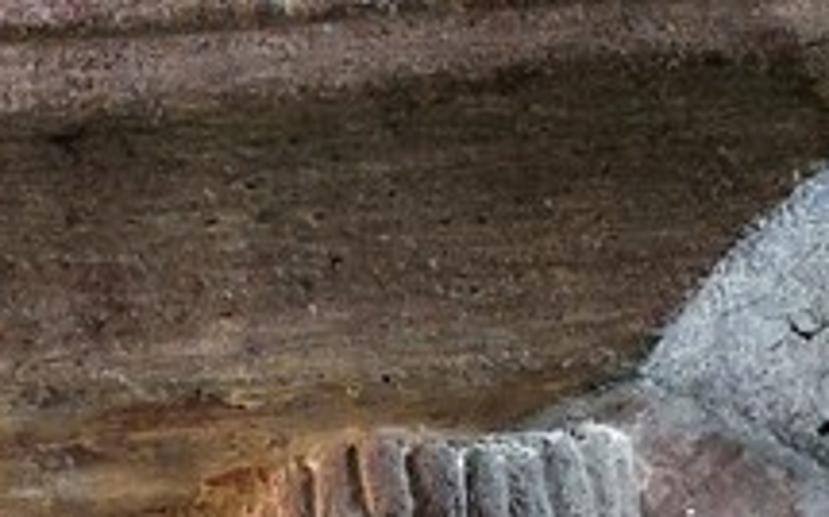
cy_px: 2031
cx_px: -1292
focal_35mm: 1062
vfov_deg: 1.2
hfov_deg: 2.0
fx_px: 23975
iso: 1600
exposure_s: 1/40
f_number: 6.3
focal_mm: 140
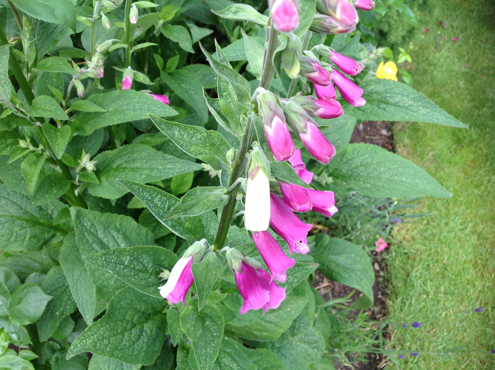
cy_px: 185
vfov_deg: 40.6
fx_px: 500
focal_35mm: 35
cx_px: 248
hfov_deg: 52.7
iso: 64
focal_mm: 4.28
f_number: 2.4
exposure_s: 1/120
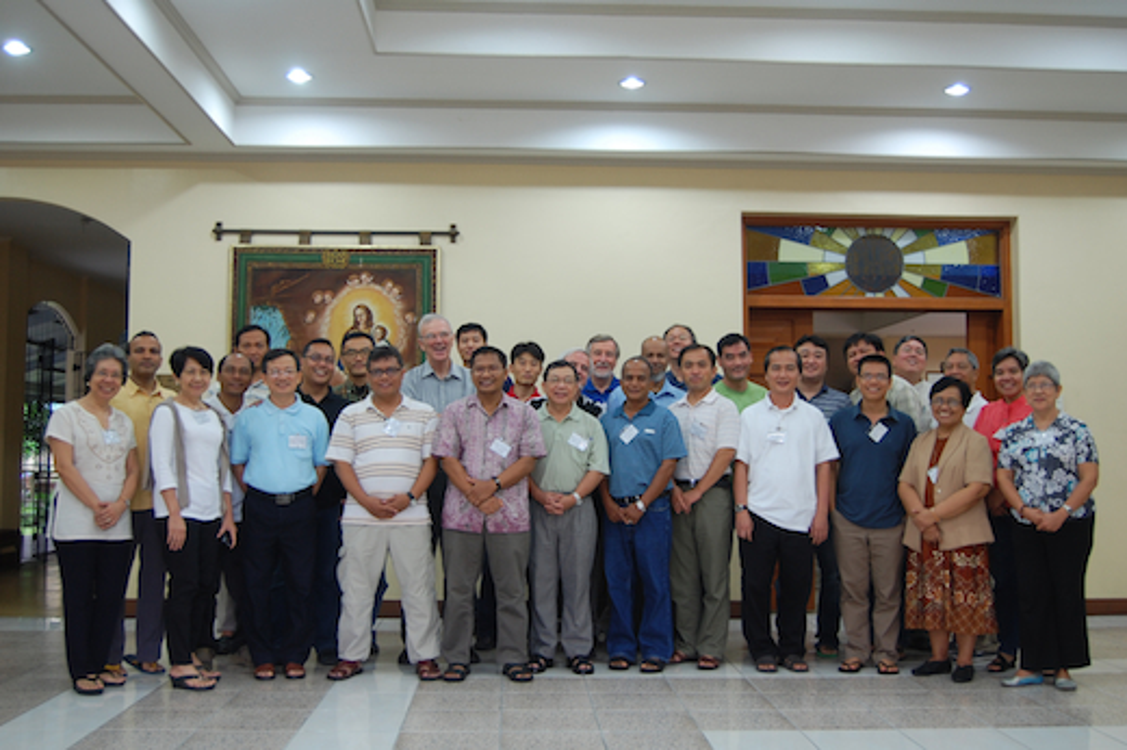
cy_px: 375
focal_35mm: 39
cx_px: 564
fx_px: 1220
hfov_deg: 49.6
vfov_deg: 34.2
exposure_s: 1/8
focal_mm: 26
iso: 200
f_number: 4
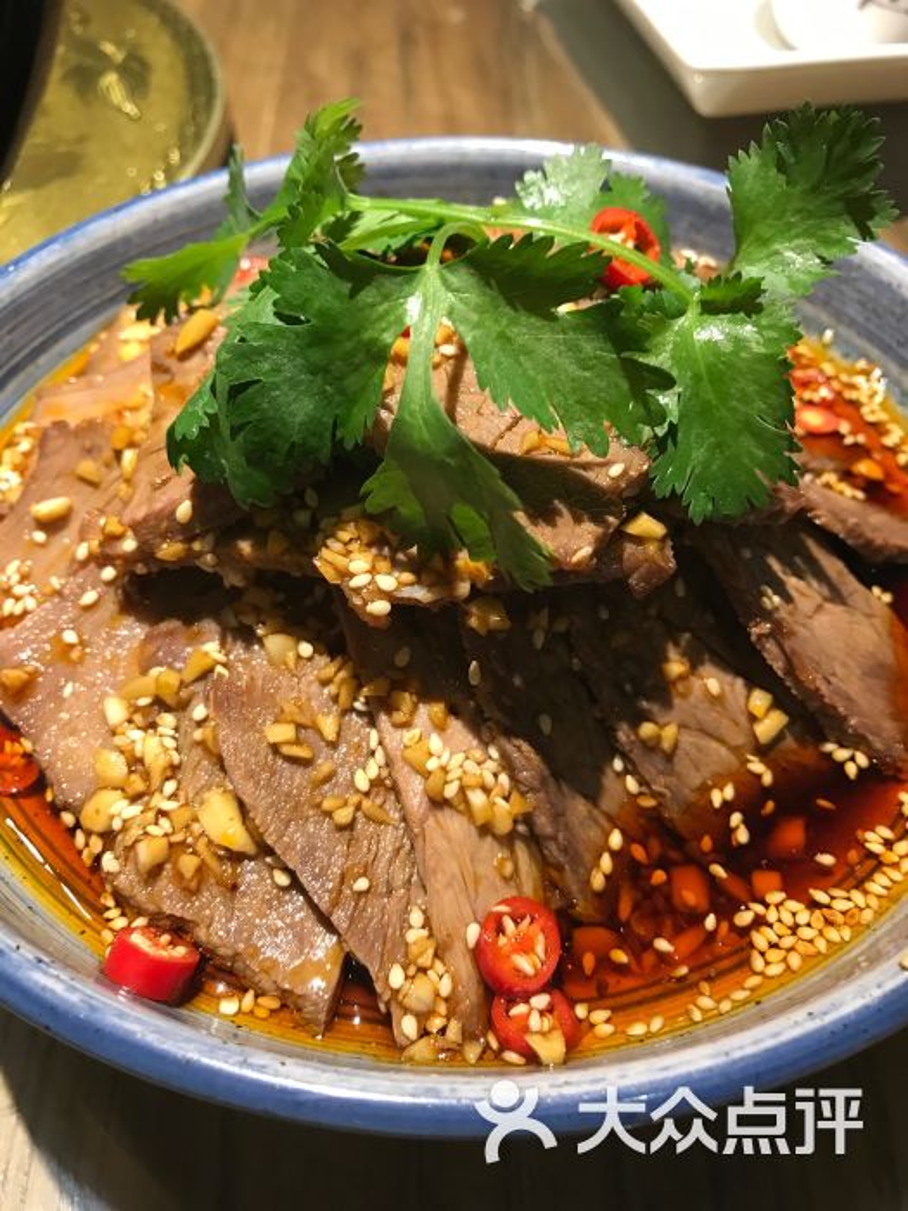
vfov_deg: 63.4
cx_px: 454
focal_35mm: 28
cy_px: 606
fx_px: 979
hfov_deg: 49.7
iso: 32
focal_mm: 3.99
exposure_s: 1/33
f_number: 1.8
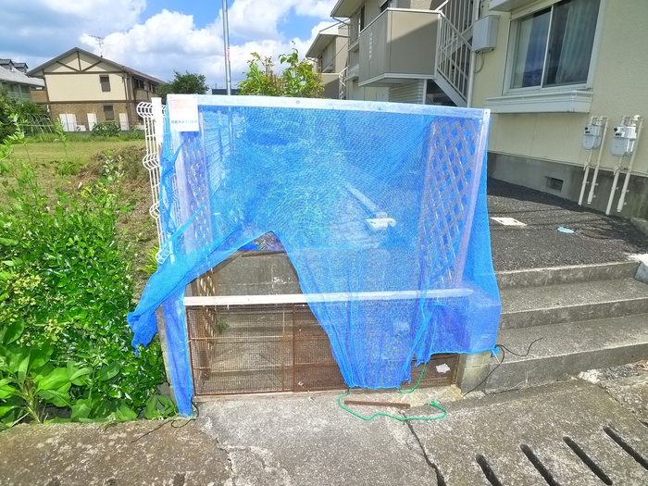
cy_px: 243
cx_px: 324
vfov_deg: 56.8
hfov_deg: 71.6
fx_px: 449
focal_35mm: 24
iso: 400
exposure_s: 1/800
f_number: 4
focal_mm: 5.1
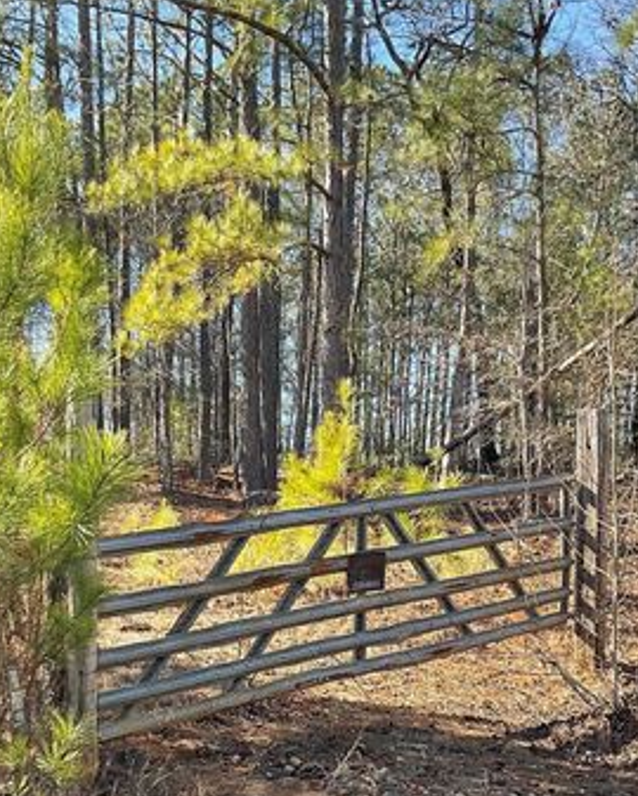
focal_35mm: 56
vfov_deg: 32.6
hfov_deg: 27.2
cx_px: 295
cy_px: 646
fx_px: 1321
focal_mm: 3
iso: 16
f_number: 1.8
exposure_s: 1/264
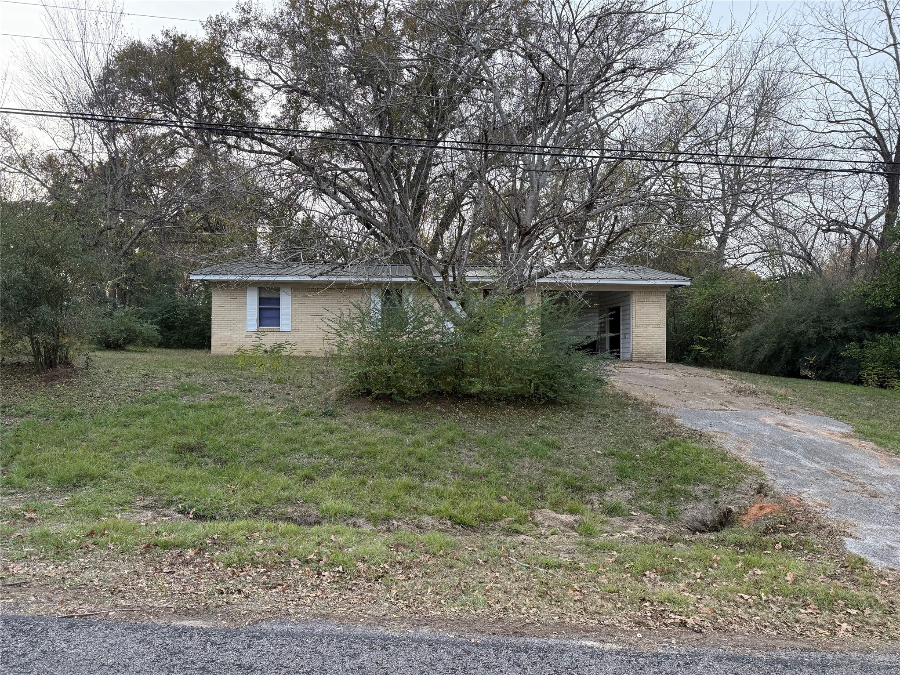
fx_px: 624
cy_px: 338
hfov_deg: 71.6
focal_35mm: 24
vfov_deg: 56.8
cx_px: 450
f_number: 1.78
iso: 100
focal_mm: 6.76
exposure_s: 1/291
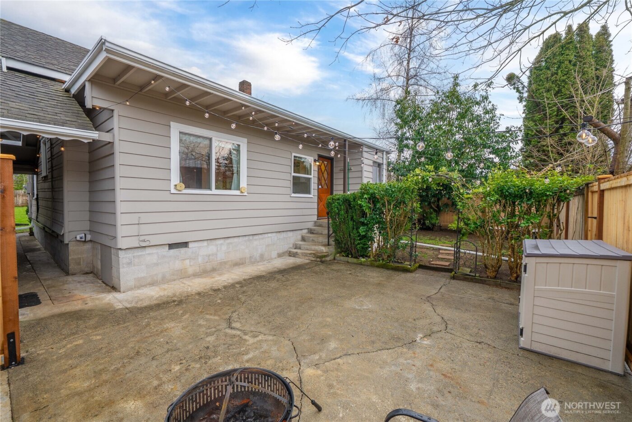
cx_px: 316
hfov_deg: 104.2
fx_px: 246
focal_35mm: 14
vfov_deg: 81.3
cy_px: 211
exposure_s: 1/40
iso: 80
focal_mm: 14
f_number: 7.1
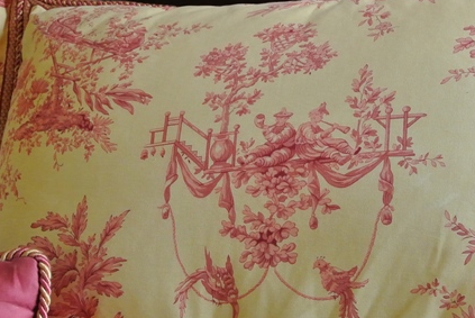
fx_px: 938
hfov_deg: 28.0
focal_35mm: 71
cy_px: 244
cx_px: 357
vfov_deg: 19.1
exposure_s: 1/50
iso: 800
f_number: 3.5
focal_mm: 11.4
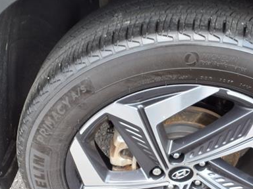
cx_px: 165
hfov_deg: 41.6
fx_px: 329
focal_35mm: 45
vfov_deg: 31.8
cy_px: 135
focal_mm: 3.58
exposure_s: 1/120
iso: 40
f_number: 1.9
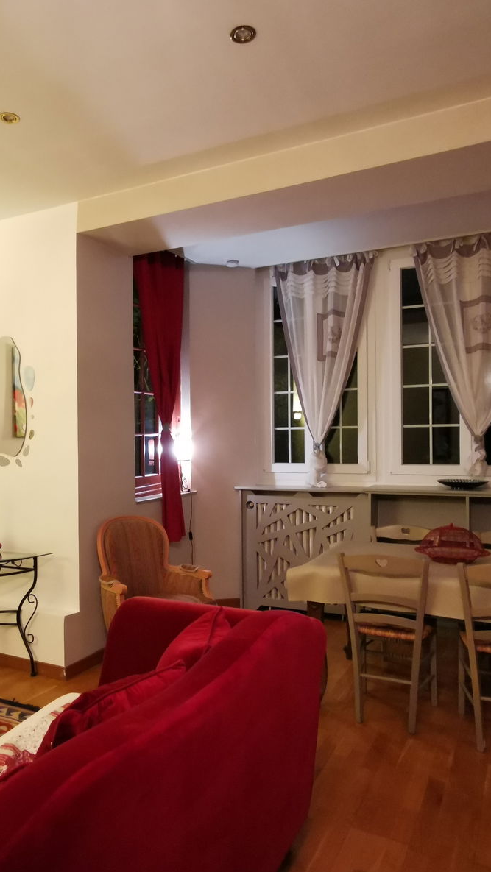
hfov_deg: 45.6
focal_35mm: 25
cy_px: 441
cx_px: 186
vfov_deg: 74.0
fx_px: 578
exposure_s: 1/16.7
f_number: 2.2
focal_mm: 2.35
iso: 1250
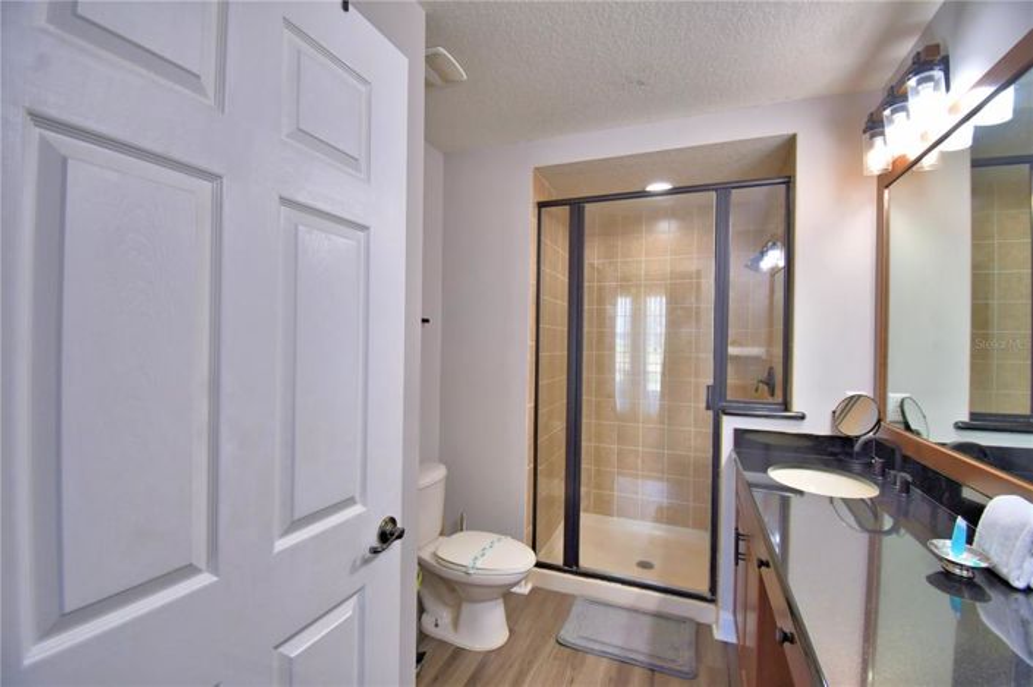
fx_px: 430
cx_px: 516
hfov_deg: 100.4
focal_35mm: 15
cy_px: 344
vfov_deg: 77.2
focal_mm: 10
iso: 400
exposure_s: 1/50
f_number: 4.5
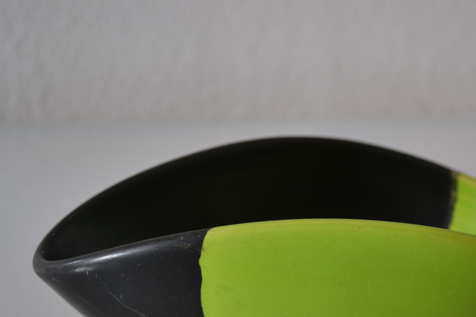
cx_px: 330
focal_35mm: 92
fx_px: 1216
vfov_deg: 14.8
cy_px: 233
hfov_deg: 22.0
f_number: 5.3
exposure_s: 1/20
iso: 400
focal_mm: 40
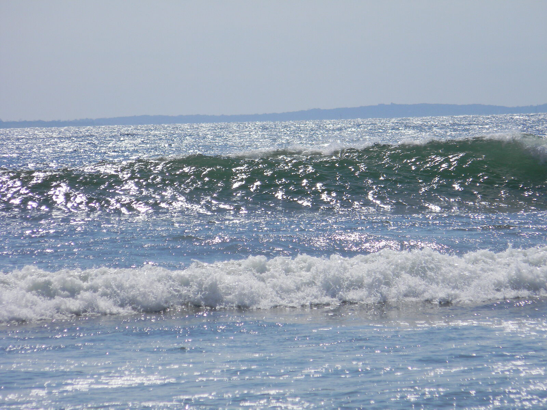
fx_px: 6542
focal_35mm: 414
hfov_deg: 4.8
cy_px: 205
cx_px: 274
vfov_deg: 3.6
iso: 80
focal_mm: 75
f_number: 10.8
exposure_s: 1/443
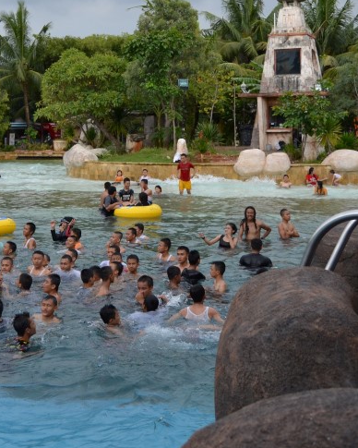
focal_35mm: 61
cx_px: 31
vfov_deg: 30.4
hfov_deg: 24.2
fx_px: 809
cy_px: 115
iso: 500
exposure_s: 1/1000
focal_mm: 19
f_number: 4
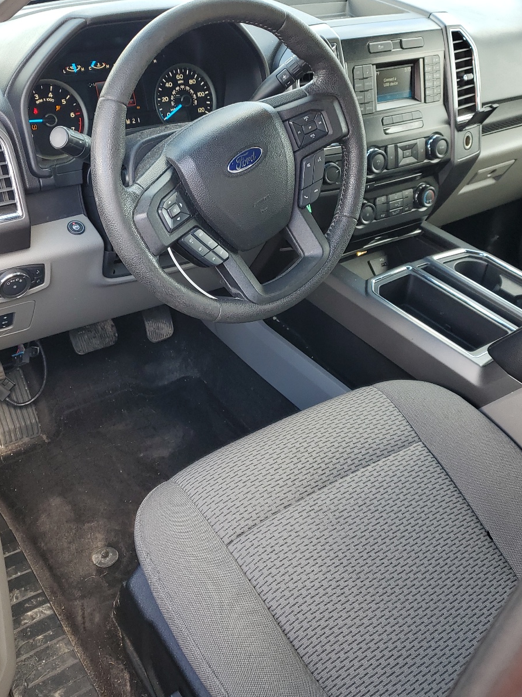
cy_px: 348
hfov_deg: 40.7
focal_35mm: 35
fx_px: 704
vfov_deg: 52.6
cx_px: 243
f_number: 1.5
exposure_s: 1/120
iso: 51
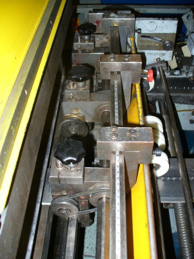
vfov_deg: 50.1
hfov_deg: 38.7
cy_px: 130
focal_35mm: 37
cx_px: 97
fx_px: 276
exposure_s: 1/60
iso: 100
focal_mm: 6.1
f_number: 2.8
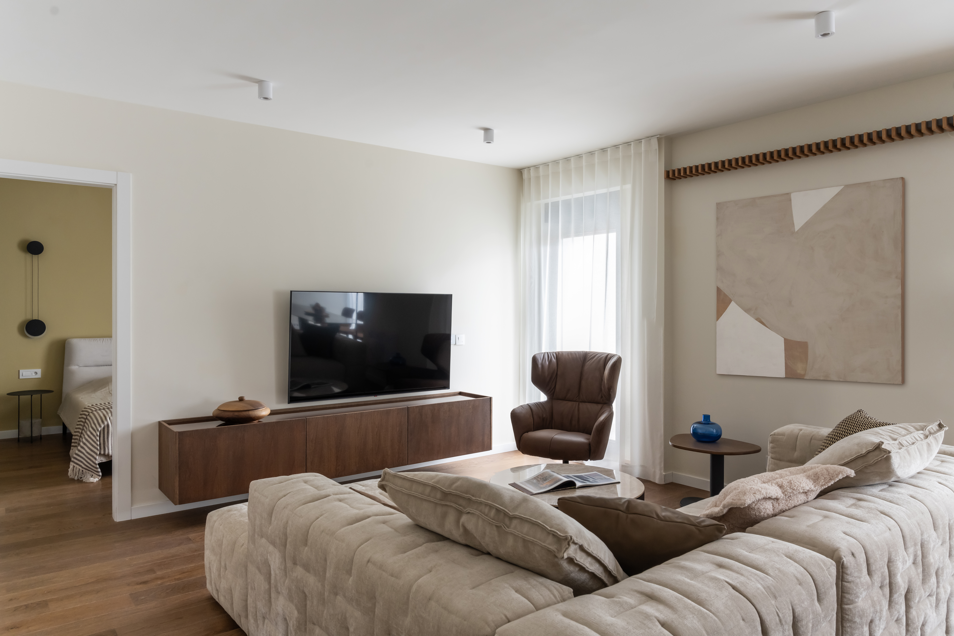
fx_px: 636
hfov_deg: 73.7
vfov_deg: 53.1
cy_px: 318
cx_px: 477
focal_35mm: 24
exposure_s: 1/13
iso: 500
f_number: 8
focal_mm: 24
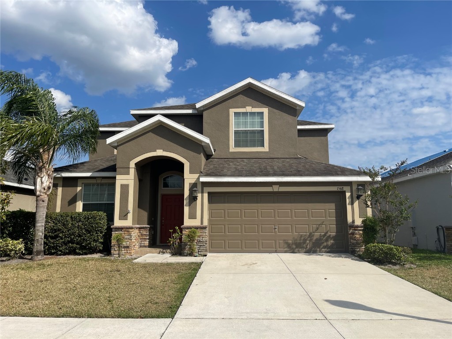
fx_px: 339
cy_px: 170
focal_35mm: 26
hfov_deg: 67.3
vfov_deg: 53.1
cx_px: 226
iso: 32
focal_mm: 5.1
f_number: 1.6
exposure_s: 1/5618
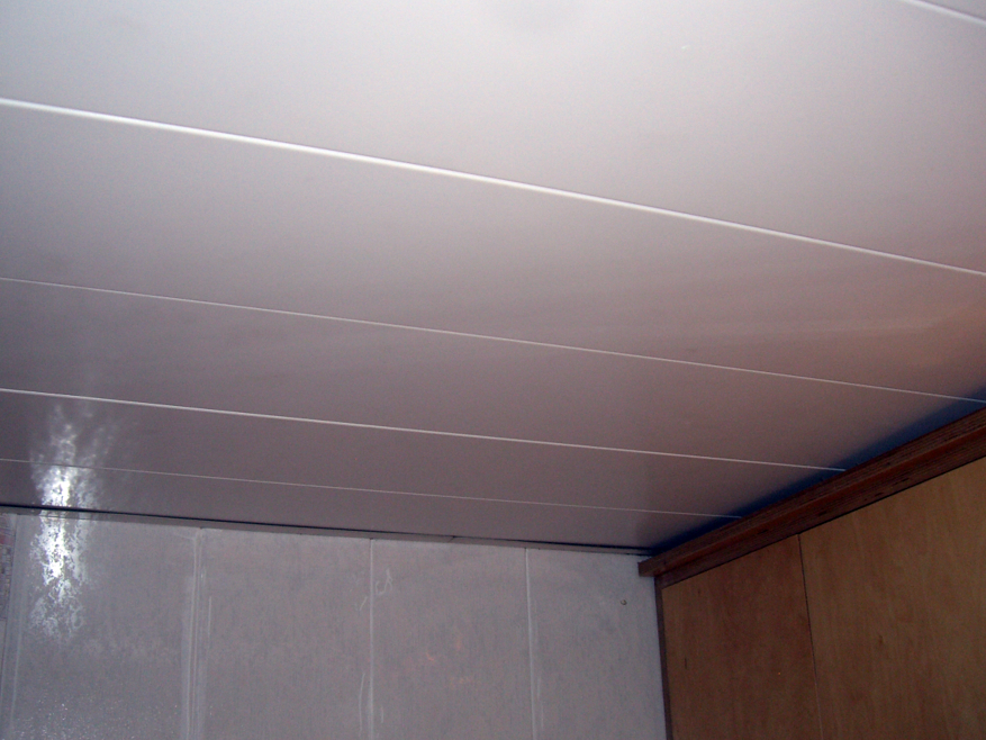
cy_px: 367
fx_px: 1111
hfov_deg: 47.9
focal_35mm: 39
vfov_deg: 36.8
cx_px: 491
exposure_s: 1/60
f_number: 2.7
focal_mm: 6.2
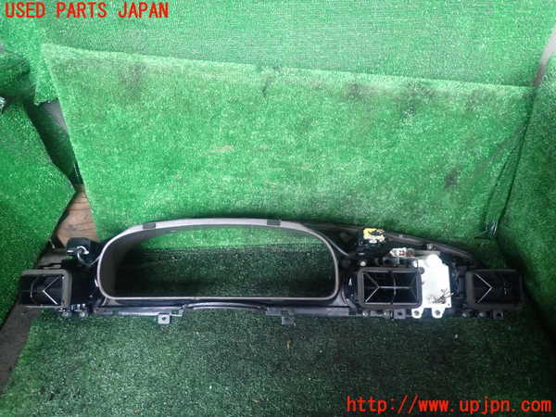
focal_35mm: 25
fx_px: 402
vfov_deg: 54.9
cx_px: 278
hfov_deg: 69.4
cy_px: 208
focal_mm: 4.5
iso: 400
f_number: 2
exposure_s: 1/30
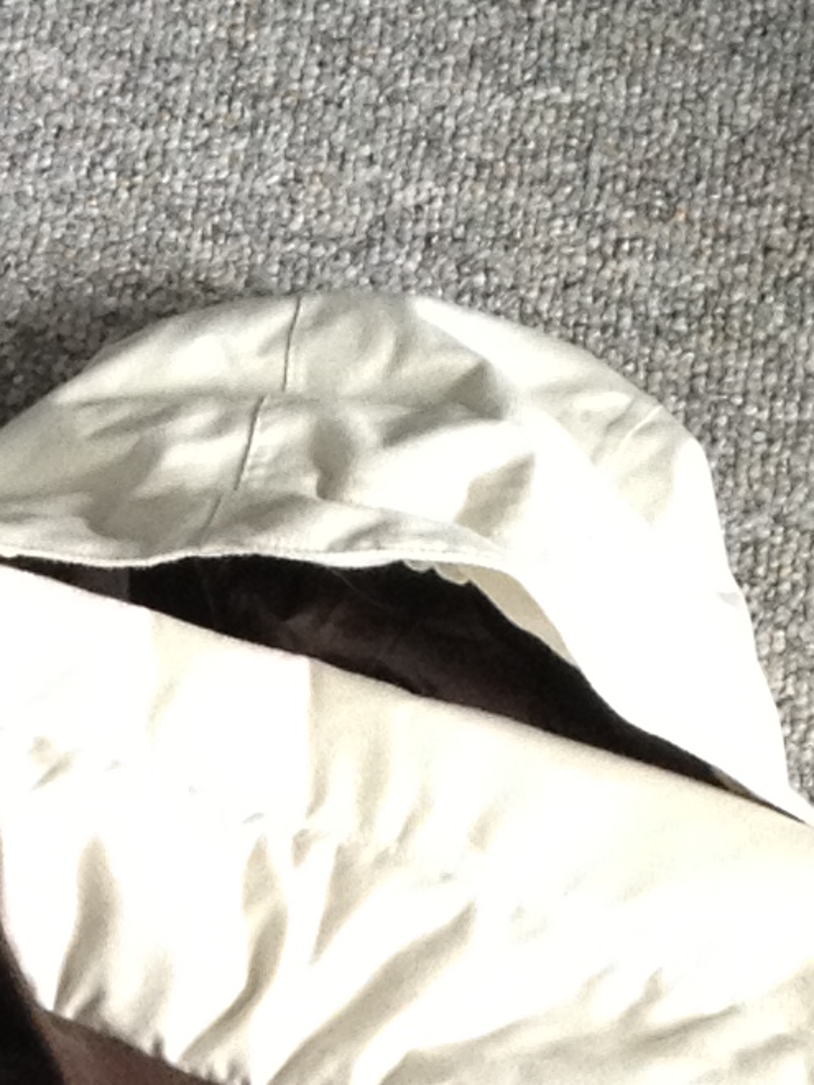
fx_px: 5424
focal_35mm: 173
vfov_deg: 11.0
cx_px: 176
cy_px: 1585
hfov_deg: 8.6
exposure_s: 1/20
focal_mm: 4.28
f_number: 2.4
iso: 160
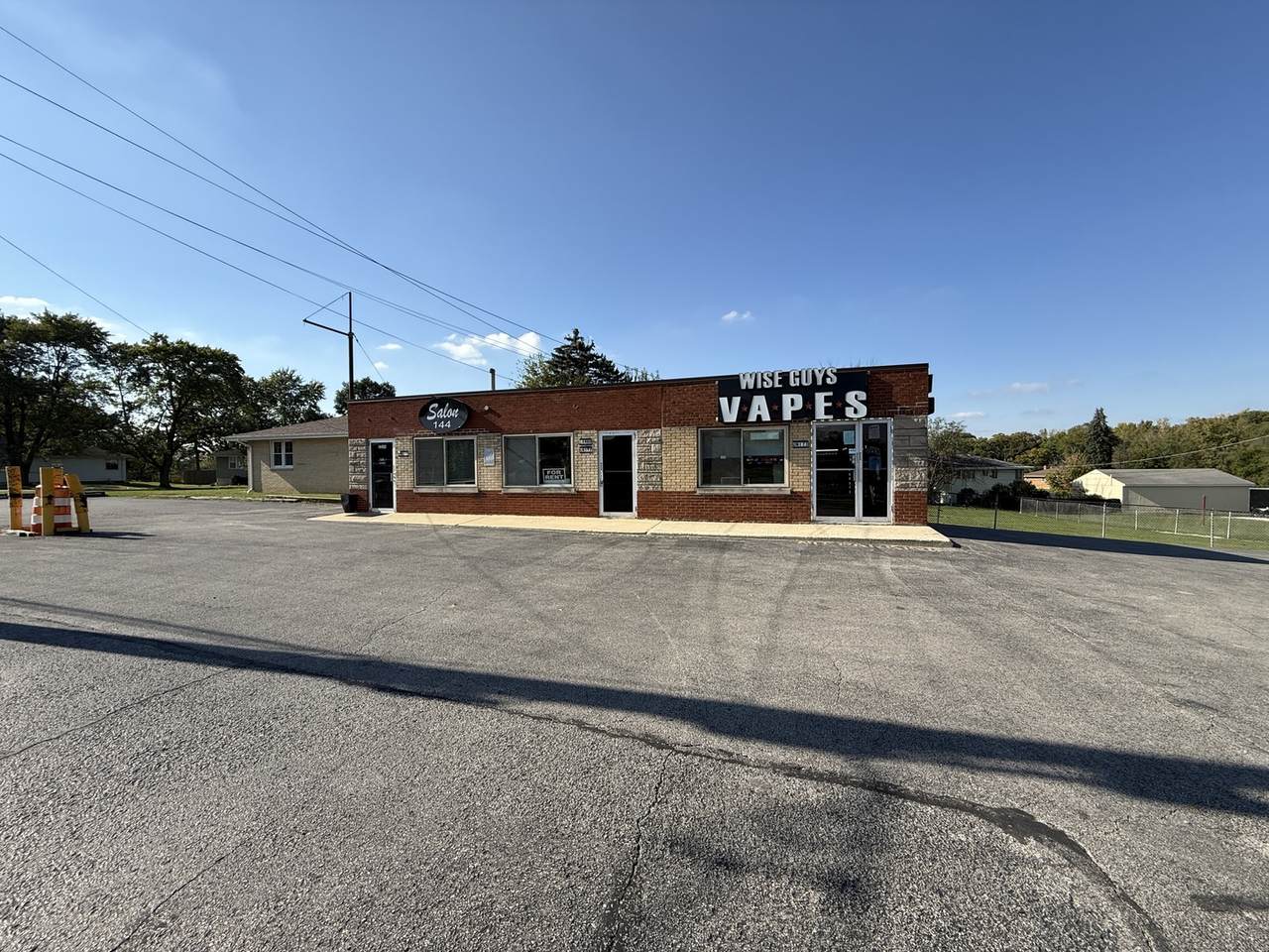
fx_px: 513
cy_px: 476
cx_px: 634
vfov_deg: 85.7
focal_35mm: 14
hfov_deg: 102.1
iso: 50
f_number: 2.2
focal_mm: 2.22
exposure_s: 1/1848
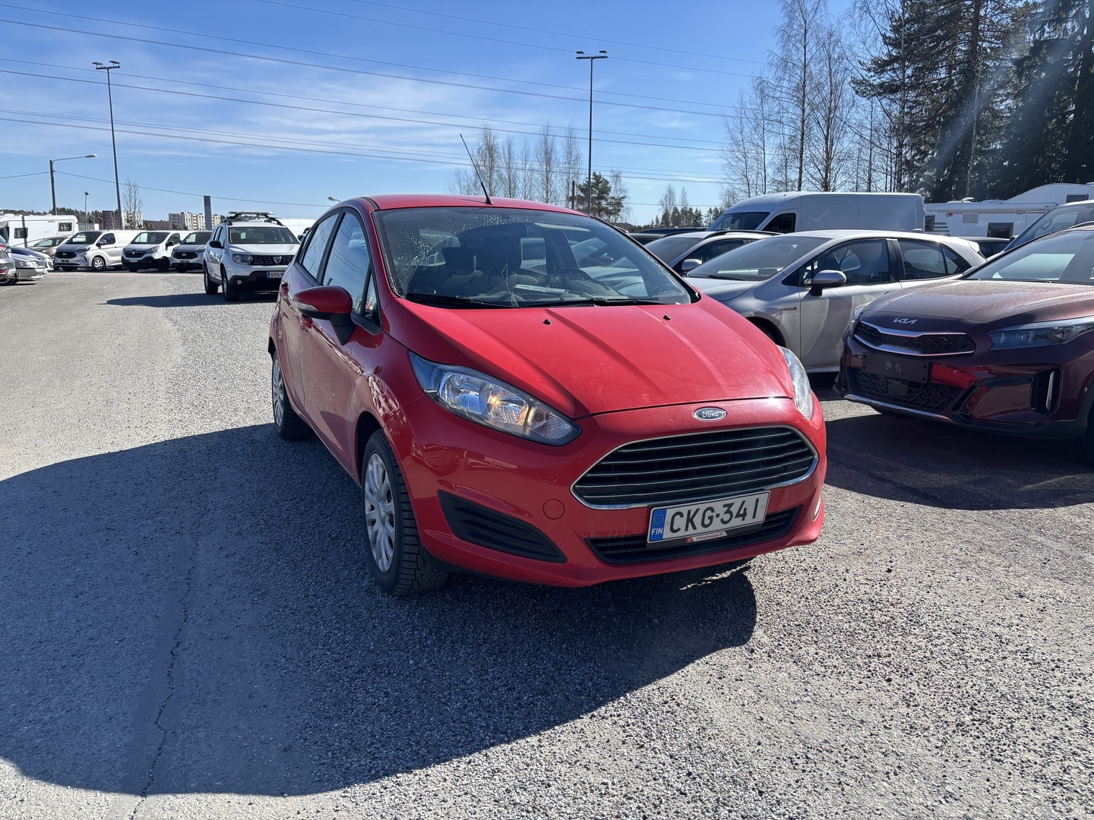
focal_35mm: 26
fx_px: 822
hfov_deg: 67.3
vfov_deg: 53.1
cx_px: 547
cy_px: 410
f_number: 1.6
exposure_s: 1/2288
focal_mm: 5.96
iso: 50
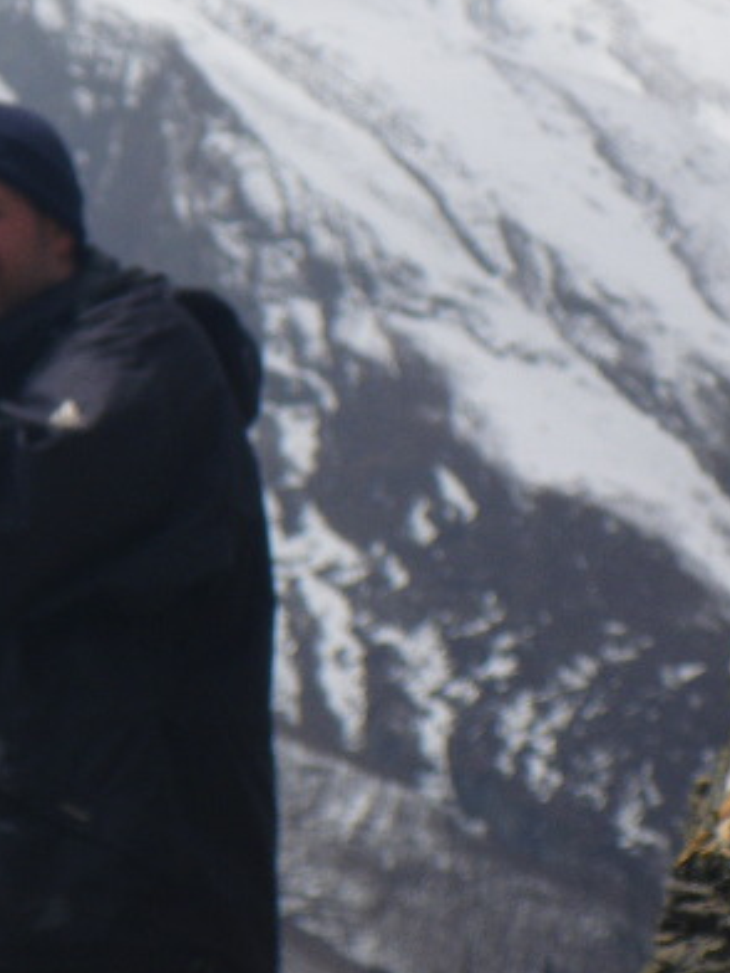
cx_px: -103
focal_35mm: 305
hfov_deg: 4.9
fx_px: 8576
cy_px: 457
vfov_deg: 6.5
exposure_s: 1/320
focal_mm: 25
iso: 50
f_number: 6.6
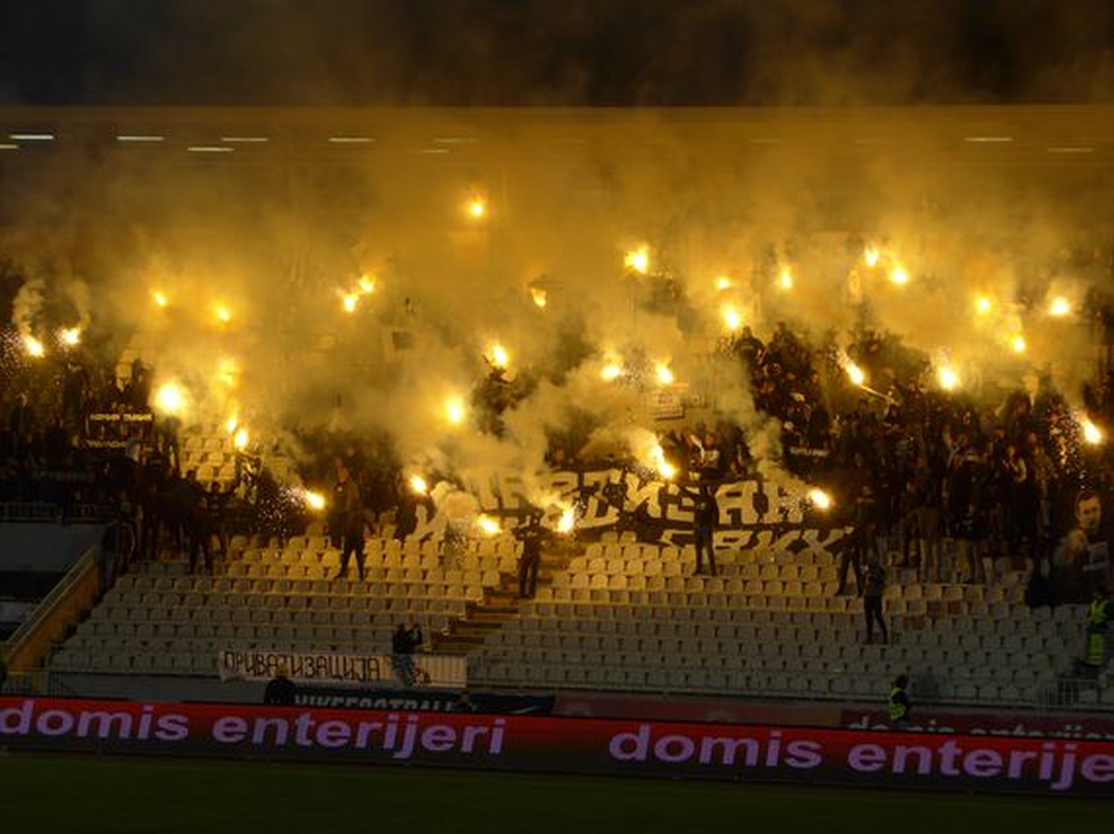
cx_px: 557
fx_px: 6562
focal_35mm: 204
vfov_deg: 7.3
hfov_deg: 9.7
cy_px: 417
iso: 200
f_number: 5.8
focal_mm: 39.6
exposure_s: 1/250
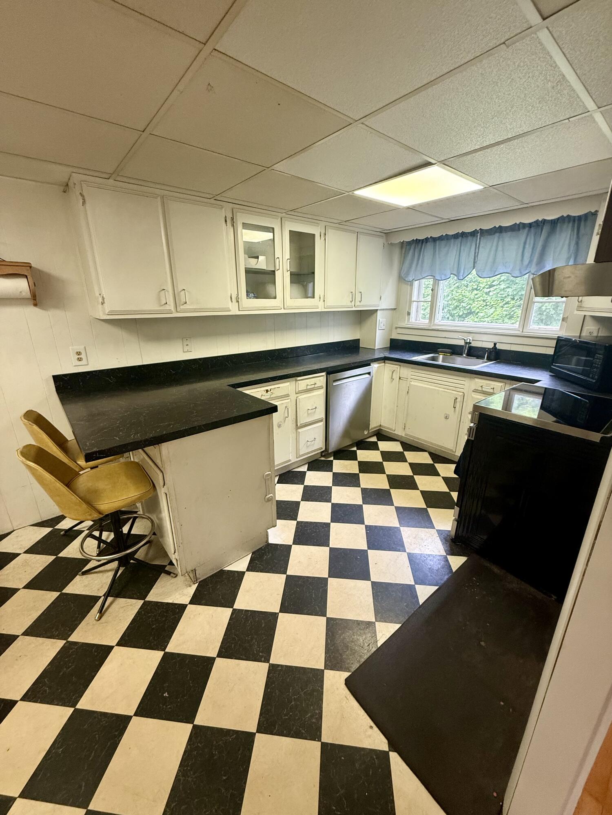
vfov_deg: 102.1
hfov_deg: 85.7
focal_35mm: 14
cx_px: 306
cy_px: 408
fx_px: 330
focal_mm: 2.22
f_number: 2.2
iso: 250
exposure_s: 1/120
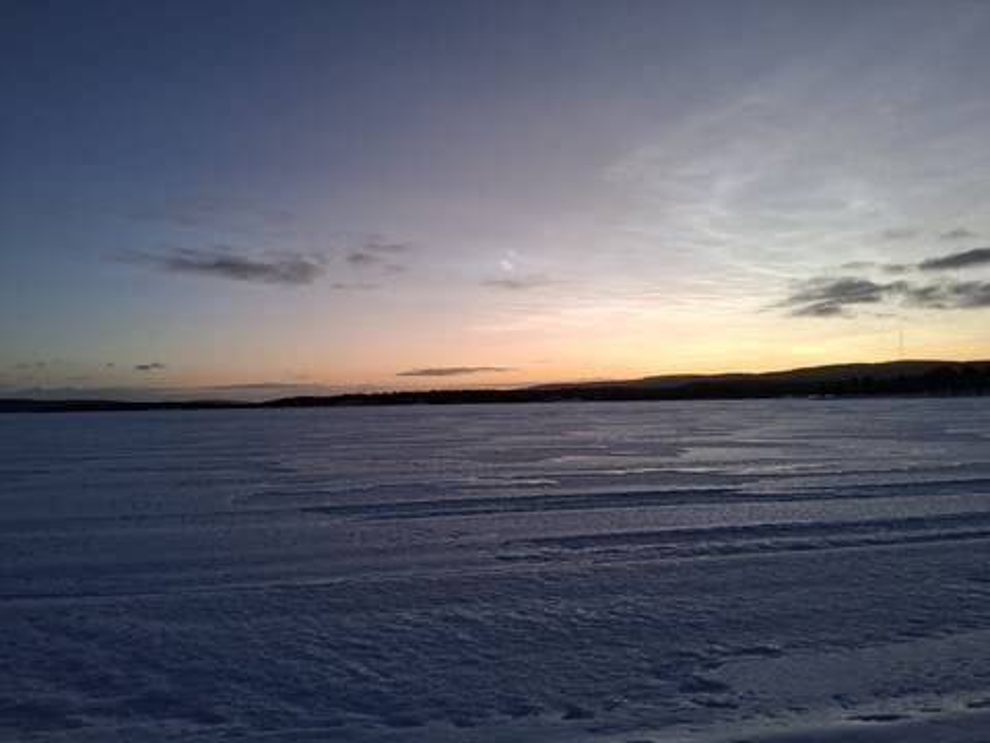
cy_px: 372
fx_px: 744
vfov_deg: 53.1
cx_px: 495
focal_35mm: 26
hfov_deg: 67.3
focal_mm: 3.98
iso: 100
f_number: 1.8
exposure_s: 1/120
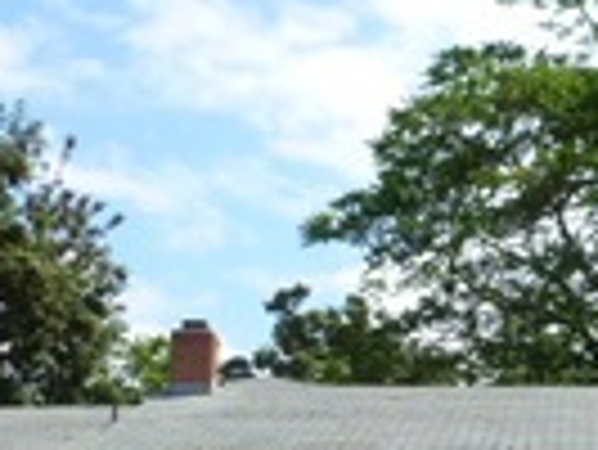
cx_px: 499
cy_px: 428
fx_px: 1262
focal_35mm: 73
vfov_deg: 19.7
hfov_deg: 26.1
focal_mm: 5
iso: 100
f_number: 3.3
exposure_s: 1/800
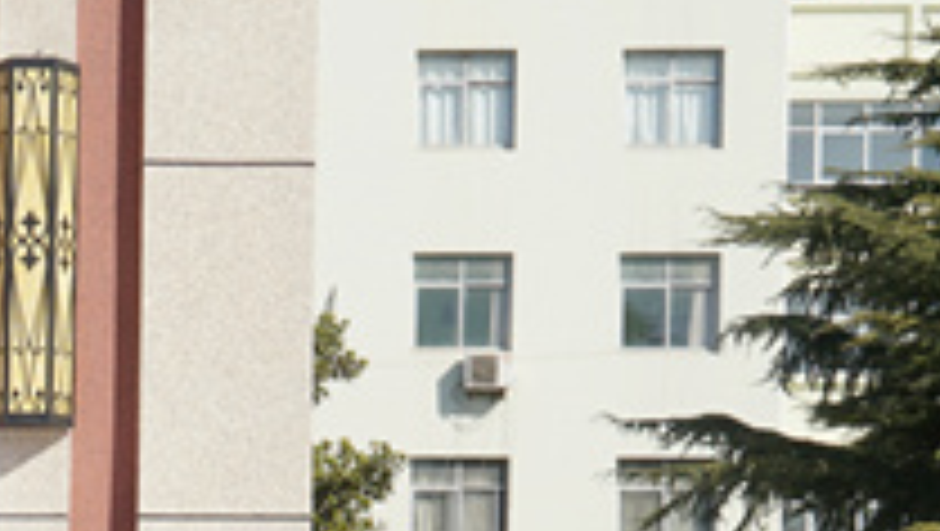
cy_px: 808
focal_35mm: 132
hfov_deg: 15.7
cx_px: -130
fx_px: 3293
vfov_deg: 9.0
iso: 100
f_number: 13
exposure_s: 1/125
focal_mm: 33
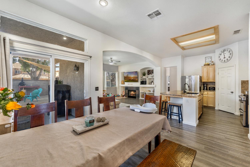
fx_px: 97
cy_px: 84
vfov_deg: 81.2
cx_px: 125
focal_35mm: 14
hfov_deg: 104.3
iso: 500
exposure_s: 1/5
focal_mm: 14
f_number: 5
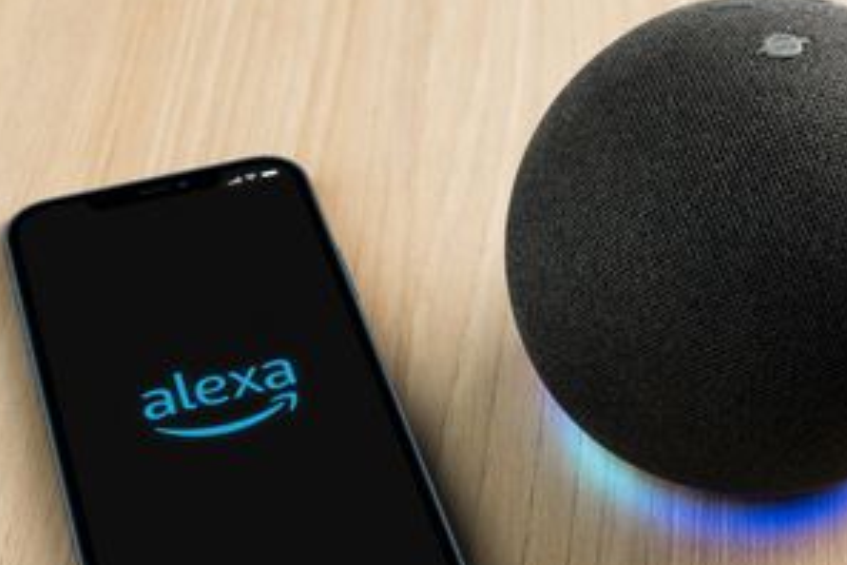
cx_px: 479
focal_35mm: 71
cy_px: 350
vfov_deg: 19.2
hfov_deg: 28.6
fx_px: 1663
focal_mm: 35
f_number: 8
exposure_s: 1/25
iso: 100
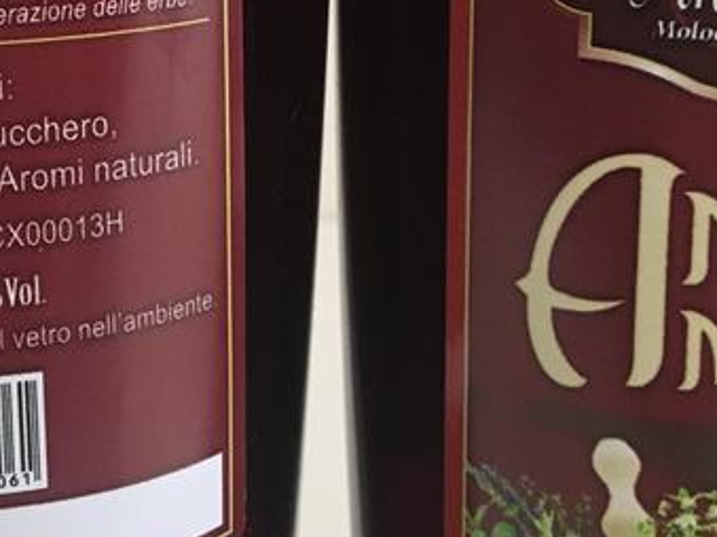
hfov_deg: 25.1
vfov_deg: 18.4
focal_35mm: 77
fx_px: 1594
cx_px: 207
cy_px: -50
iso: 200
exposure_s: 1/20
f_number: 2.2
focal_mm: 4.15
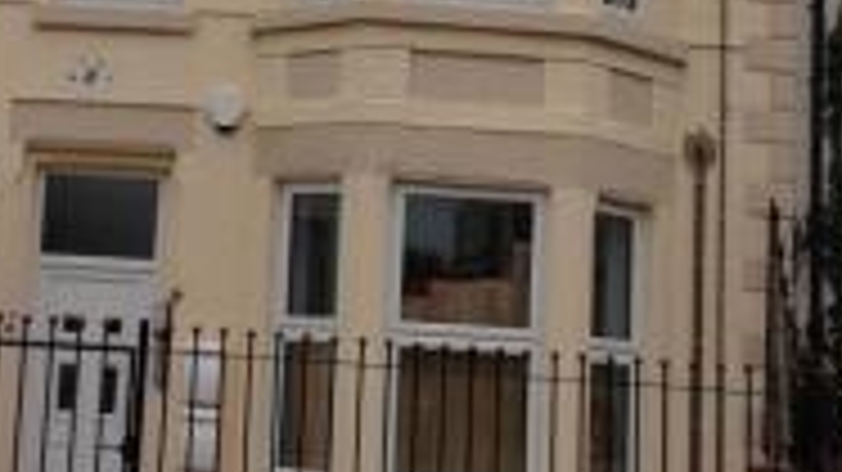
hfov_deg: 23.9
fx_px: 1986
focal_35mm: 89
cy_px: 88
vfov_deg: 13.5
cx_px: 347
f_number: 2.4
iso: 64
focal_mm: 4.28
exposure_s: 1/1200
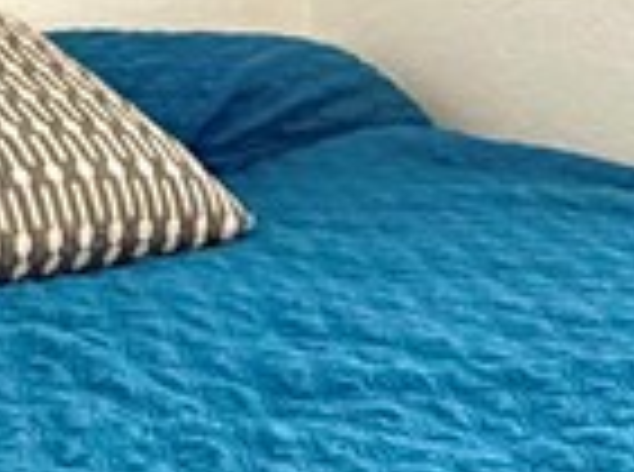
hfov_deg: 19.1
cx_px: 535
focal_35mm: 102
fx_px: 1863
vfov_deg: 14.4
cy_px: 90
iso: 250
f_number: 2.2
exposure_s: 1/121
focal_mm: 2.22
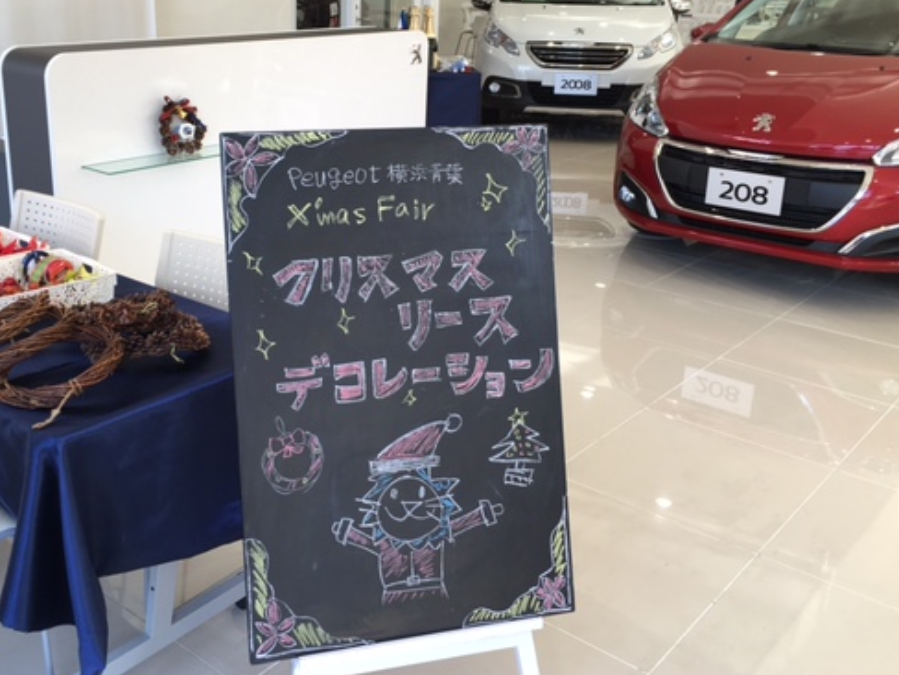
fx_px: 987
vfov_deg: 37.6
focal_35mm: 38
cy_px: 273
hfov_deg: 48.8
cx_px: 381
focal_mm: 4.15
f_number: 2.2
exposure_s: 1/60
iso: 25
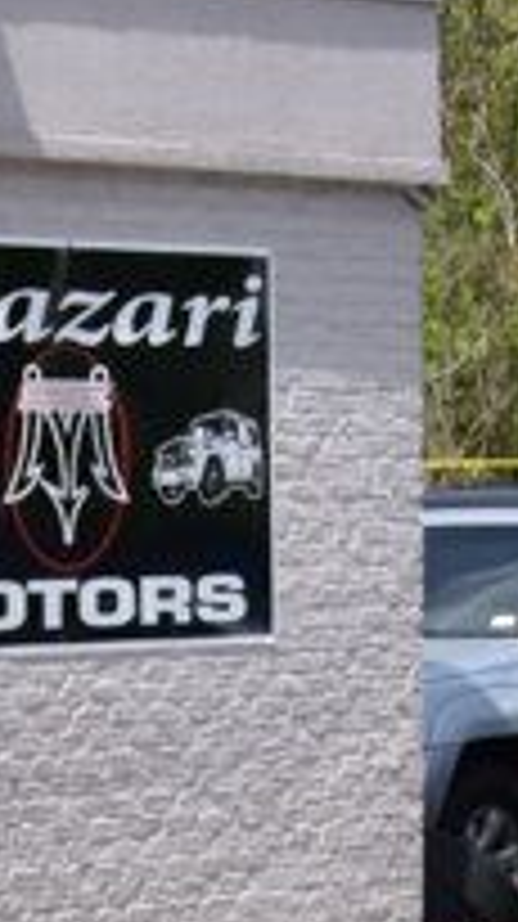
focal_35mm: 228
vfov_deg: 9.2
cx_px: -1775
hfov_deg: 4.7
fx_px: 5569
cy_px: 1475
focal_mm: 29
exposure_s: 1/500
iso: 360
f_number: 11
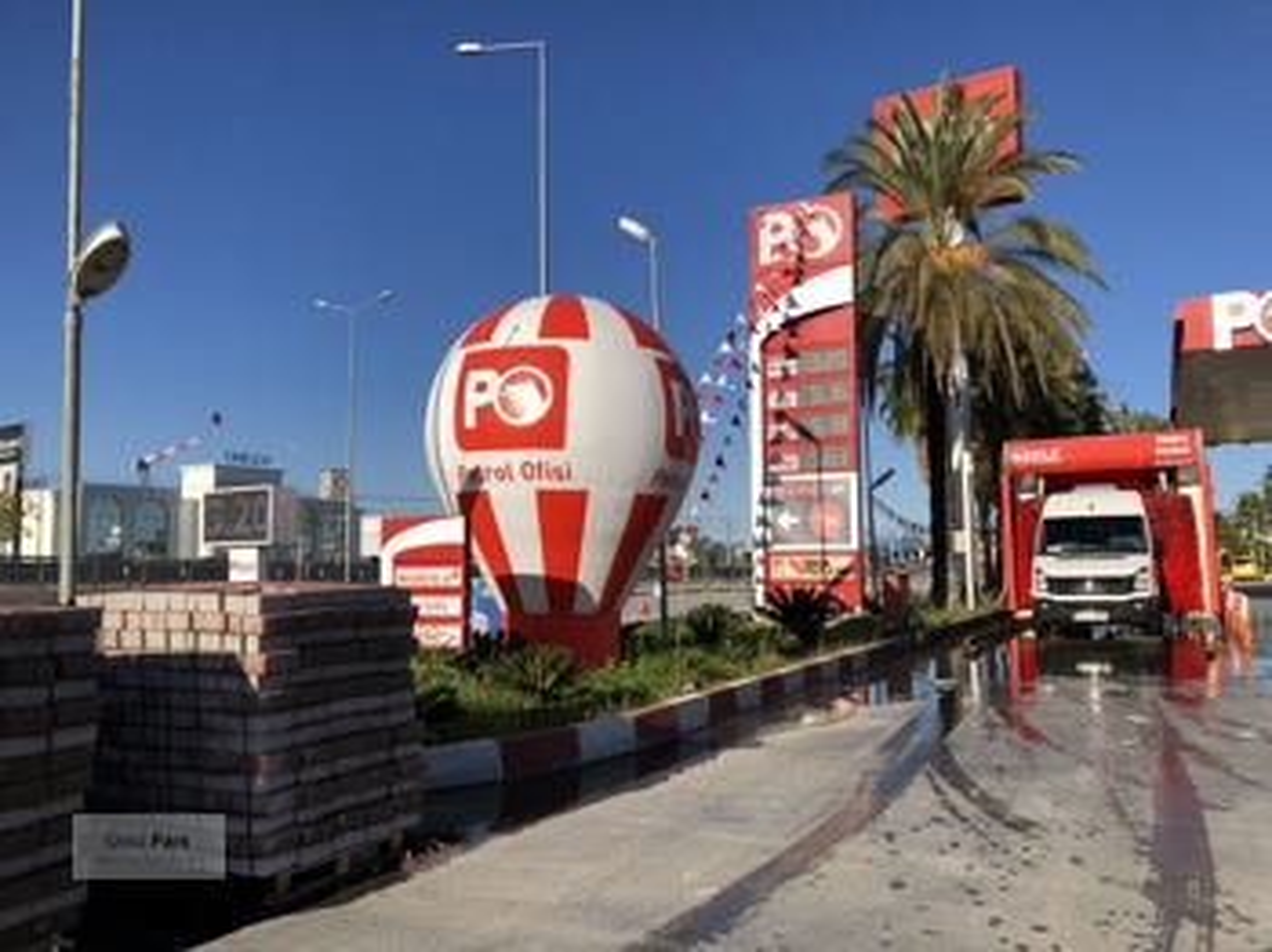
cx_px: 636
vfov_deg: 49.7
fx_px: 1028
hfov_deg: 63.5
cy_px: 476
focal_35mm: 28
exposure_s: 1/2667
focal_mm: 3.99
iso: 20
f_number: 1.8
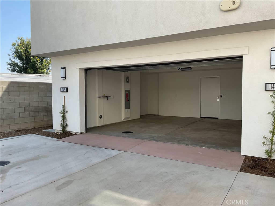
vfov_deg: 48.2
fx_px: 230
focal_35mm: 29
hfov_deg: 61.7
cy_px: 103
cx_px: 138
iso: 16
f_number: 1.8
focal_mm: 3
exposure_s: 1/574
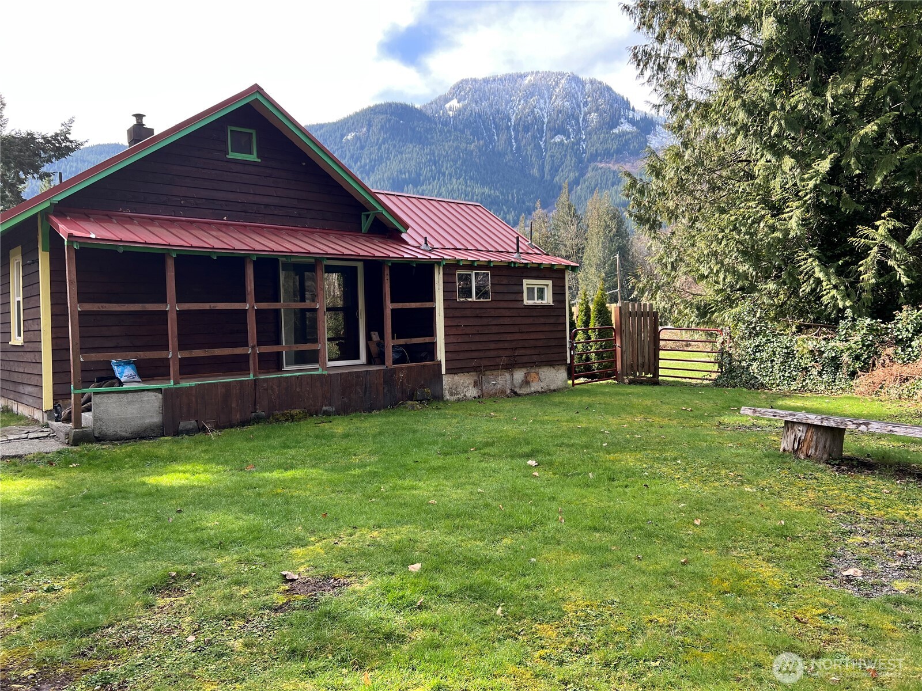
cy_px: 346
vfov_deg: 53.1
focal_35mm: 26
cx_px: 461
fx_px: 693
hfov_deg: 67.3
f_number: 1.5
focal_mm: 5.7
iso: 50
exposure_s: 1/597
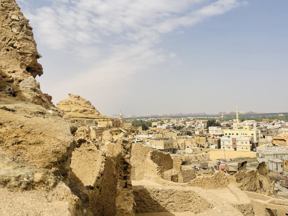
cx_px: 144
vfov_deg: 54.9
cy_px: 108
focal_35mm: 25
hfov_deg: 69.4
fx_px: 208
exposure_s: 1/7937
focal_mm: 5.1
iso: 32
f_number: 1.6
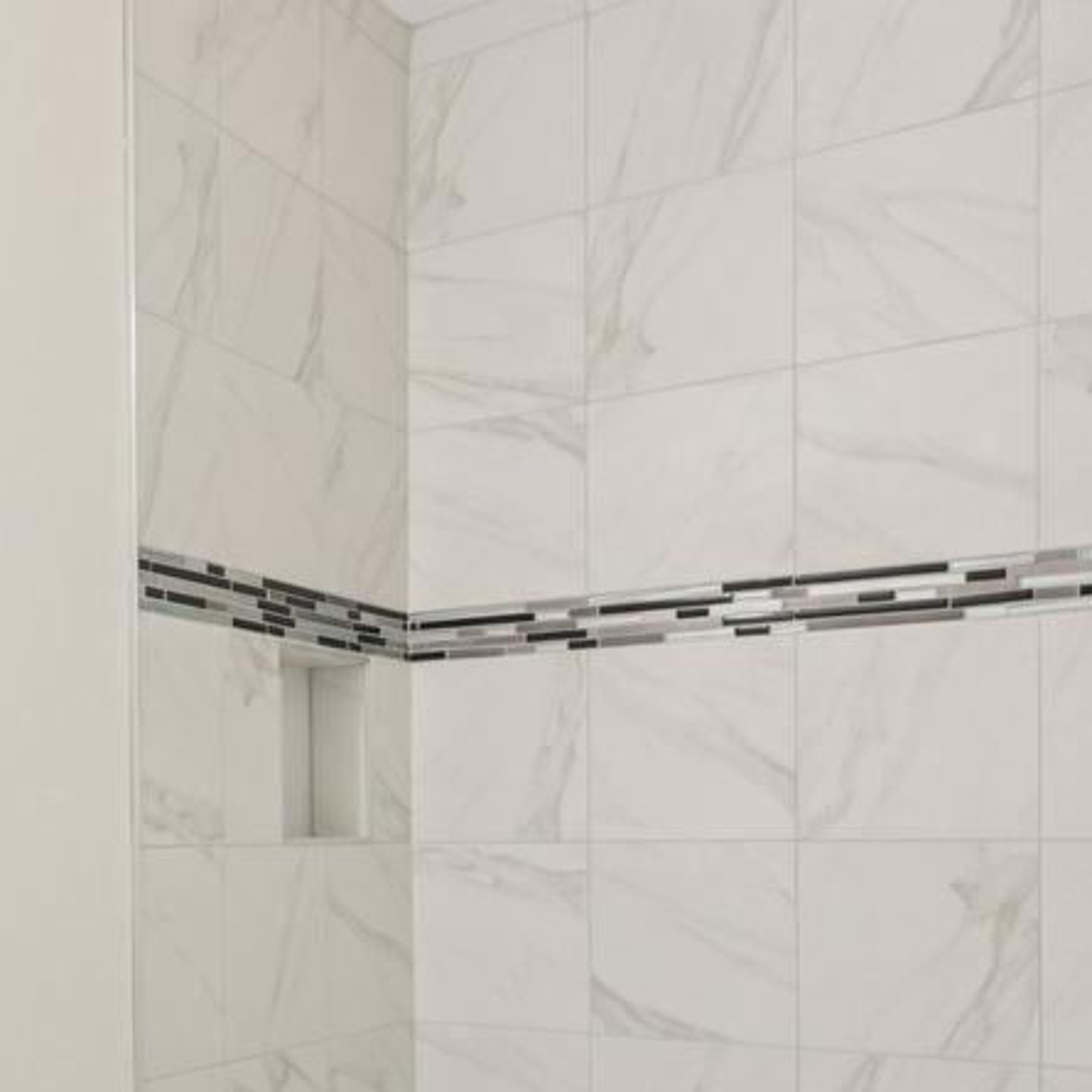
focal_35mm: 44
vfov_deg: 37.1
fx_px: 1570
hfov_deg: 35.2
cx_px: 37
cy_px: 864
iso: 400
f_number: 8
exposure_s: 1/15
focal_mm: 16
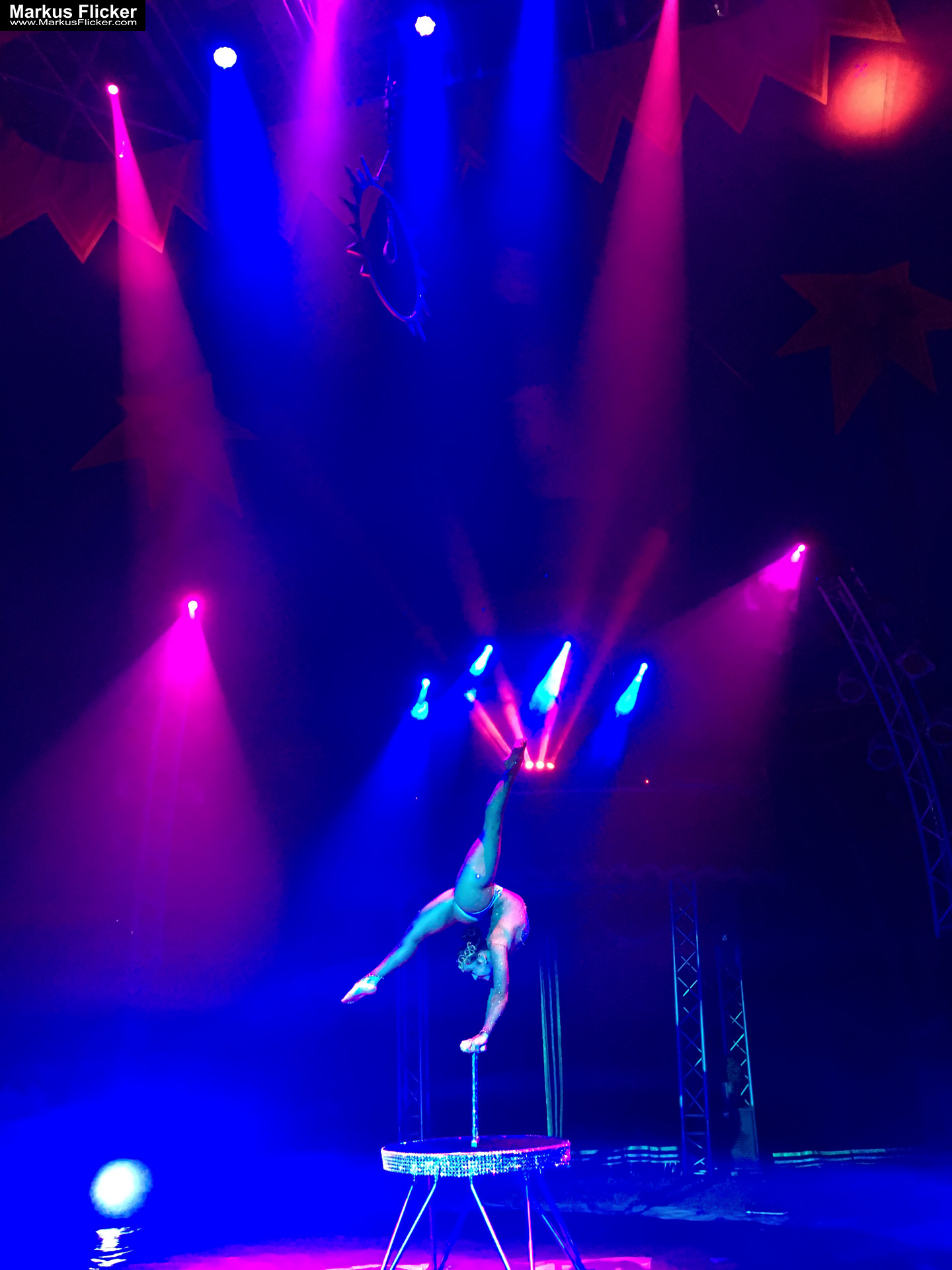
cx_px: 476
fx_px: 1063
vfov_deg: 61.7
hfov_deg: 48.2
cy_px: 635
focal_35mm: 29
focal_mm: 4.15
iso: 200
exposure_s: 1/17
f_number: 2.2
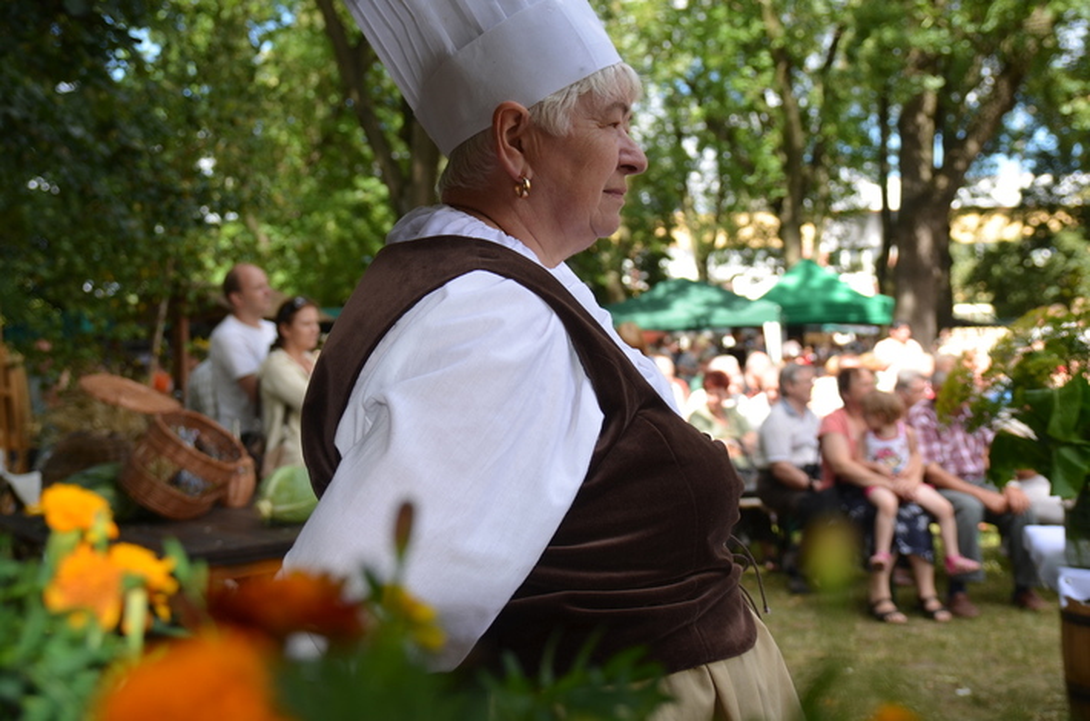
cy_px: 360
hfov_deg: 46.5
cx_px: 545
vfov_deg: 31.7
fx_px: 1269
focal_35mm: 42
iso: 100
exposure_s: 1/200
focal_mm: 28
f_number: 4.5
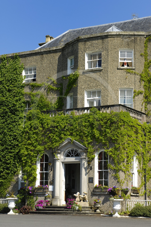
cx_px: 76
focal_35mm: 90
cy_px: 114
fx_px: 568
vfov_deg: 22.7
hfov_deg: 15.1
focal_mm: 60
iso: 100
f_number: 6.3
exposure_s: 1/320
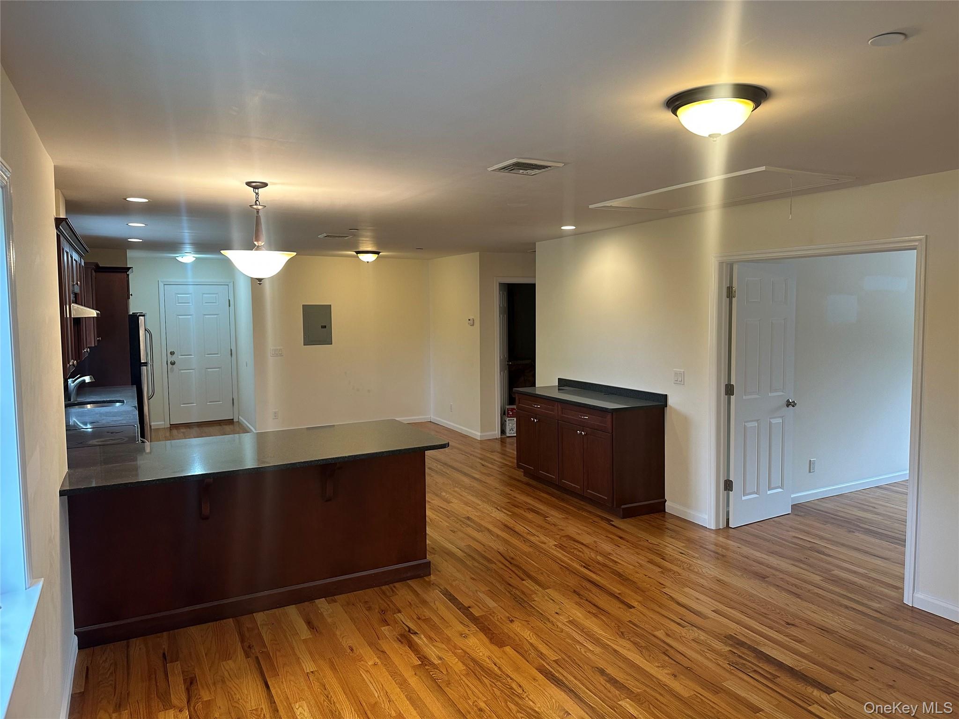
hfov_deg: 71.6
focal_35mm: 24
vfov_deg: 56.8
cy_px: 360
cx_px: 480
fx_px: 665
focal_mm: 6.86
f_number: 1.78
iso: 200
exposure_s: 1/120
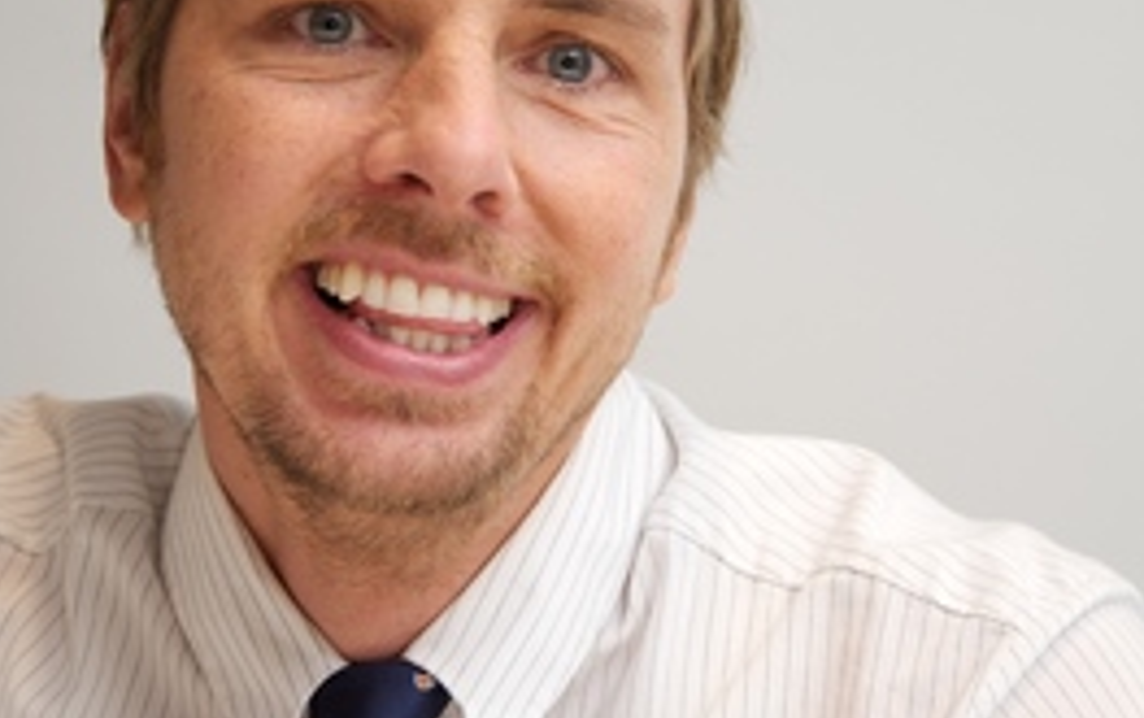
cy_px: 344
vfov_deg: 5.7
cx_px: 570
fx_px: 7241
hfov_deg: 9.0
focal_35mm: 232
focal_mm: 150
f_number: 5.6
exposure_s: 1/80
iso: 500
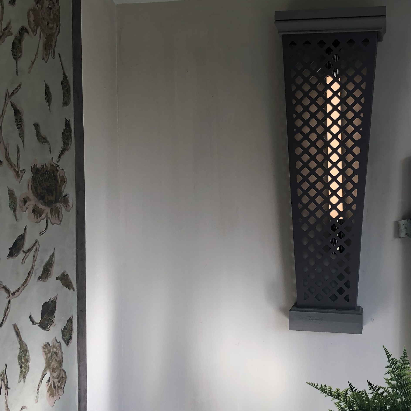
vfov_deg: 32.2
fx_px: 712
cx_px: 232
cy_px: 199
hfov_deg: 32.2
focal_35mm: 53
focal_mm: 3.99
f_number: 1.8
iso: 20
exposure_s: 1/148
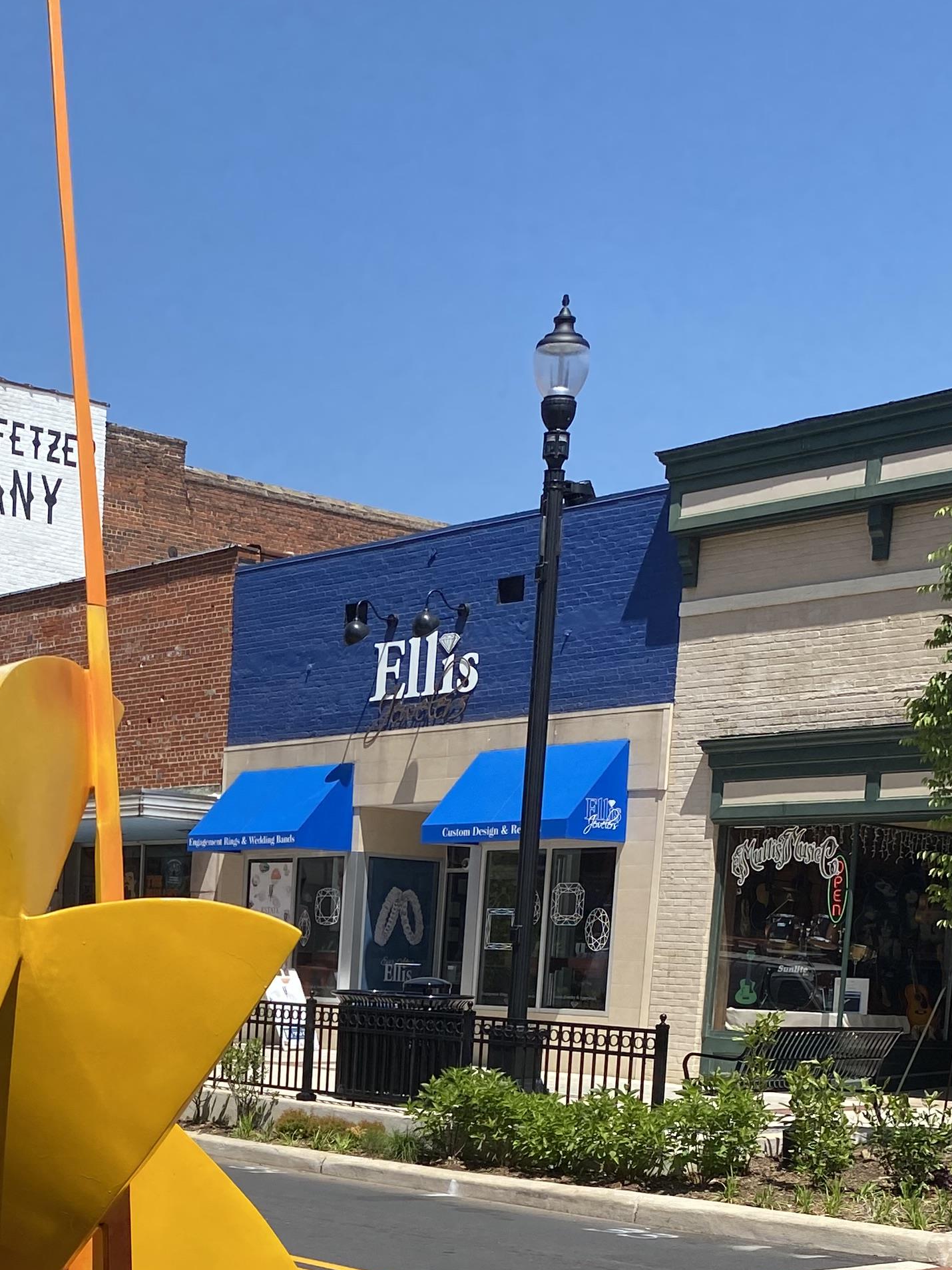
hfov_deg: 25.9
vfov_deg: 32.9
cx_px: 144
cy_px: 1180
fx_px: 2016
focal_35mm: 55
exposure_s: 1/3125
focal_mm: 4.25
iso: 32
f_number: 1.8
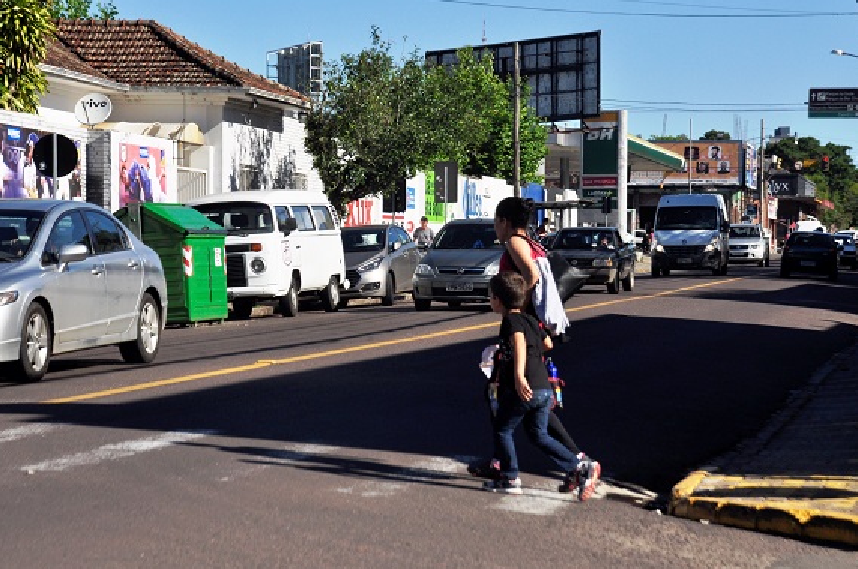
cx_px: 440
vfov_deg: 13.1
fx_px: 2475
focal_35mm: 104
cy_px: 285
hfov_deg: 19.7
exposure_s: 1/1600
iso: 400
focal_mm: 66
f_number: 7.1
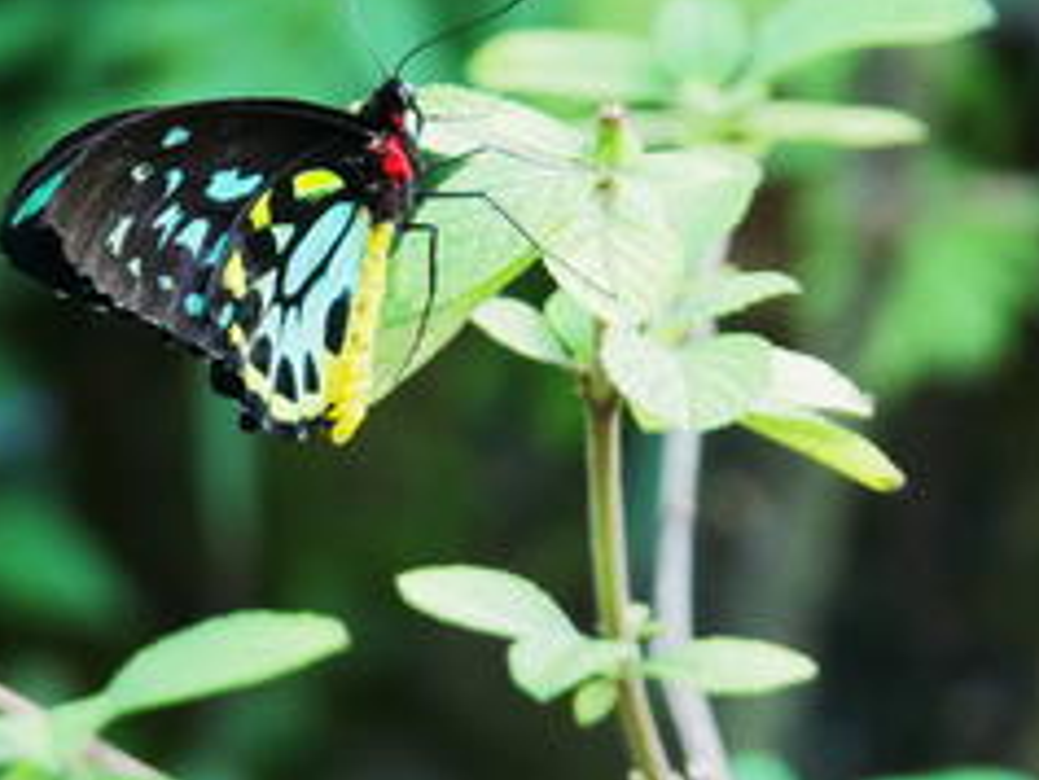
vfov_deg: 2.6
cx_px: 232
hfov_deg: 3.5
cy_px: 158
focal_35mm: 569
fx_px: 17087
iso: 2000
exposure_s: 1/320
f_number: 5.6
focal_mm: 150
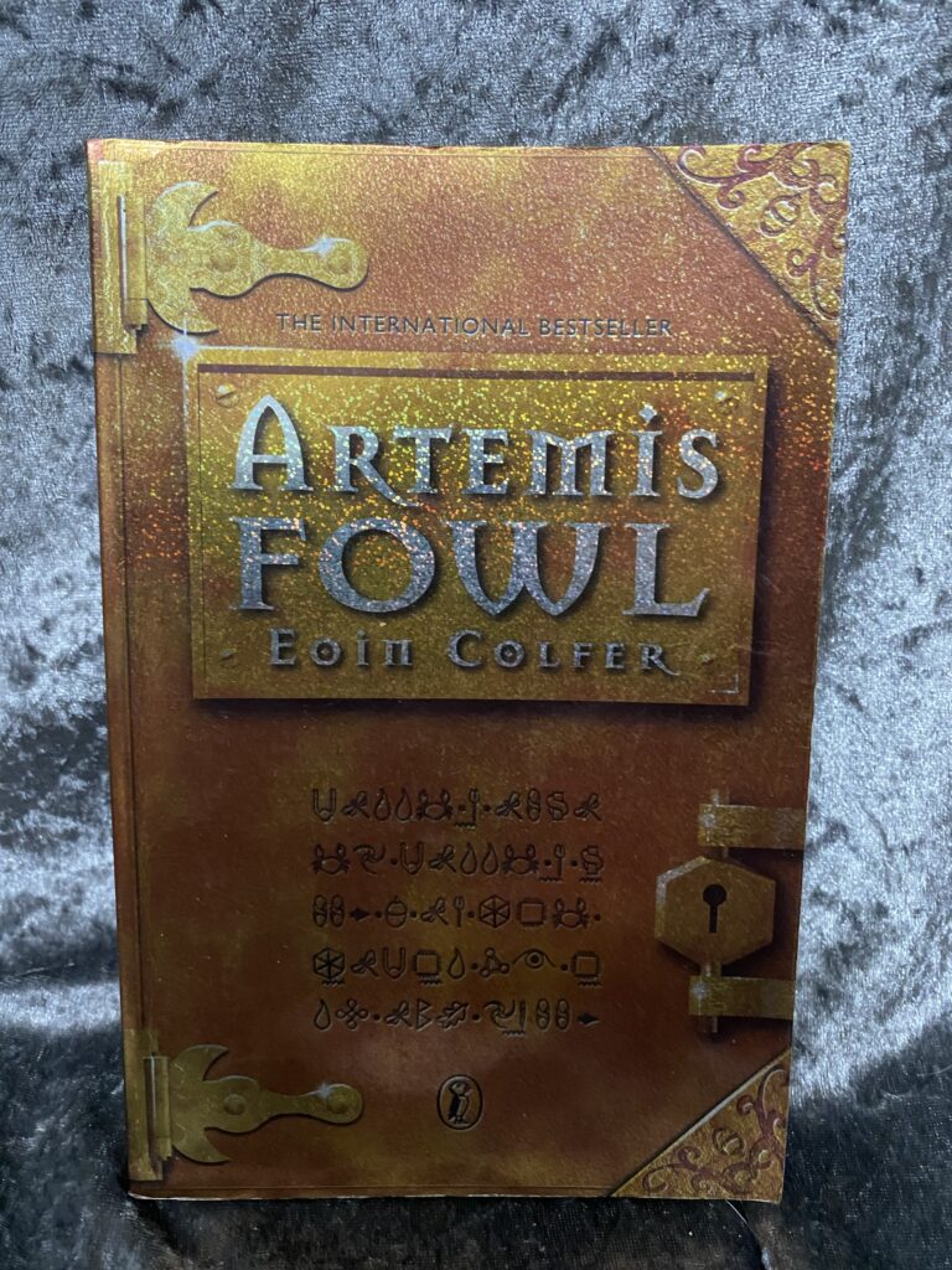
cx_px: 476
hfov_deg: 53.1
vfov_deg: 67.3
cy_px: 635
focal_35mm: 26
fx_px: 953
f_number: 1.8
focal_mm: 4.25
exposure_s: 1/25
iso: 500
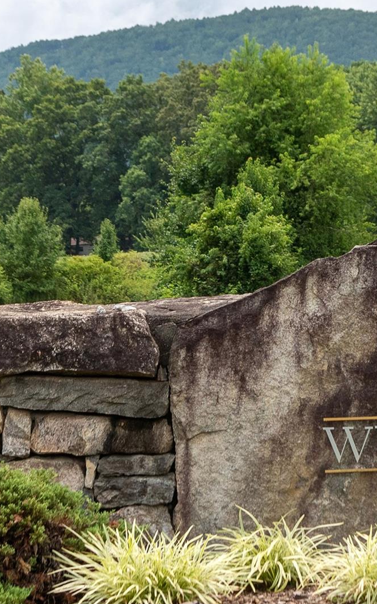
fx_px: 1677
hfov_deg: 12.8
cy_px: 286
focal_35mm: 102
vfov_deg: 20.4
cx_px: 200
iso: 250
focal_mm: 52
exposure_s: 1/1000
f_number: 7.1
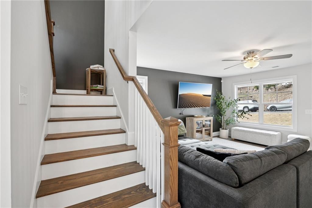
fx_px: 139
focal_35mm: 16
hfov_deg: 96.8
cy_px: 104
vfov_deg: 73.7
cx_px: 156
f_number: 8
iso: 400
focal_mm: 16
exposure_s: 1/5
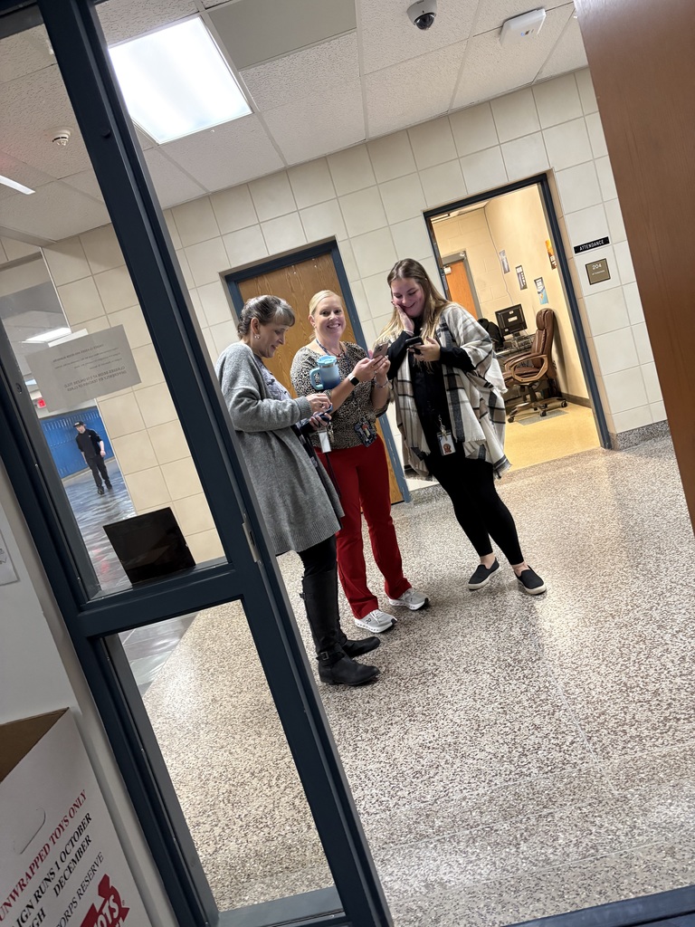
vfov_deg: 67.3
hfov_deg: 53.1
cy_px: 464
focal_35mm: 26
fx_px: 696
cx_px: 348
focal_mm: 5.96
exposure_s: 1/60
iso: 320
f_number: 1.6
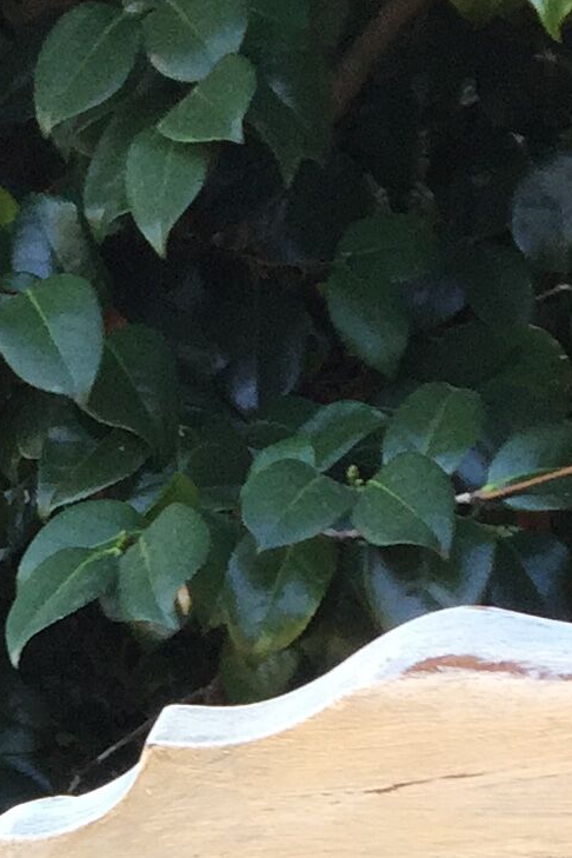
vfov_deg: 13.7
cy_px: 1522
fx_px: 3217
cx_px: -138
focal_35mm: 135
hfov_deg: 10.0
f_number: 2.2
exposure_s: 1/100
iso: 50
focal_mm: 4.15
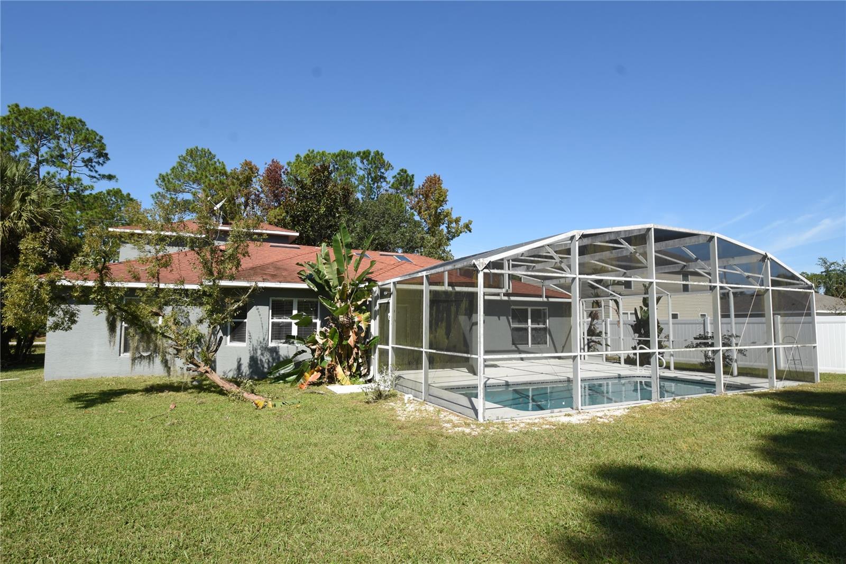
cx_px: 423
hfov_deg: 90.0
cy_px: 282
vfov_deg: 67.4
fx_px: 423
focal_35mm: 18
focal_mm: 12
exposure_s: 1/200
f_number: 7.1
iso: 100
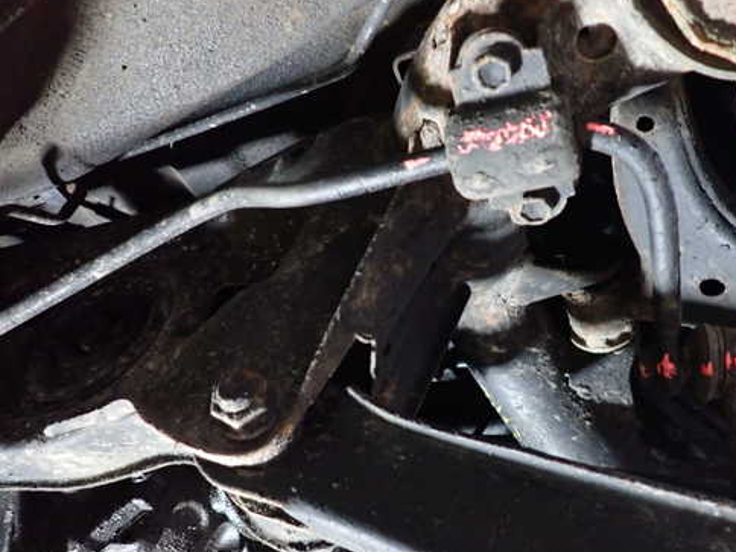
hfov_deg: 58.0
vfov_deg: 45.4
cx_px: 432
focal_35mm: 31
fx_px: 659
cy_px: 284
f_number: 2
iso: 1000
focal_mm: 4.5
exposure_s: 1/20
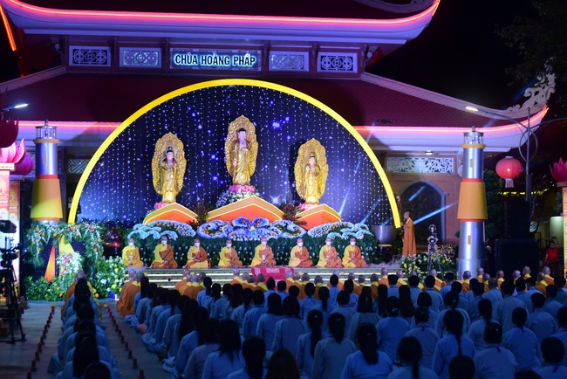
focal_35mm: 70
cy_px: 190
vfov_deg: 19.5
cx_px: 284
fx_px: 1103
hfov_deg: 28.8
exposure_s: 1/40
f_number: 5
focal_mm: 70
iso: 1000
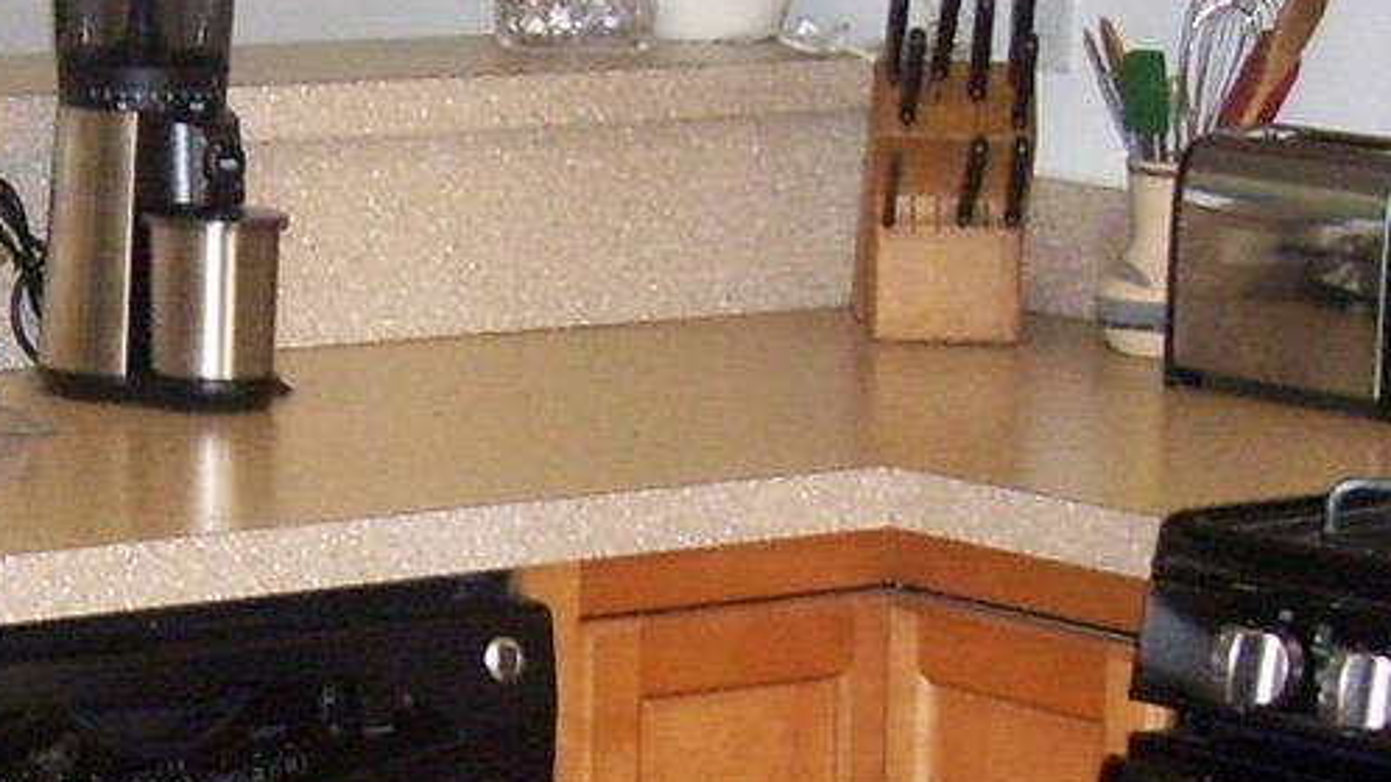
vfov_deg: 7.5
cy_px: 684
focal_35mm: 161
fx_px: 5938
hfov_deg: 13.3
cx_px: 221
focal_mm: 6
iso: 200
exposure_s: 1/60
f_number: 2.7
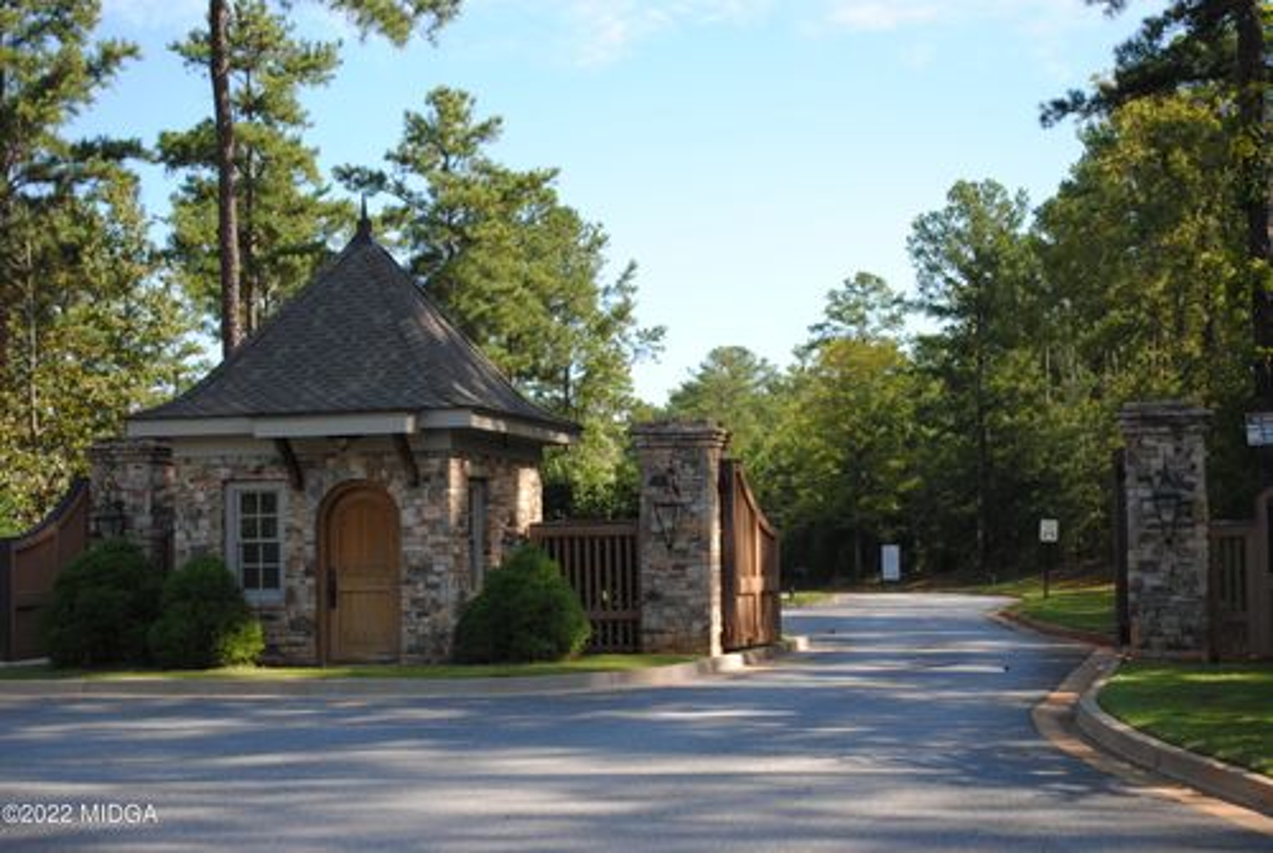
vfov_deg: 23.9
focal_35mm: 57
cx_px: 636
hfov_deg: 35.0
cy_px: 426
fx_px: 2019
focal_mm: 38
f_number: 5.3
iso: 100
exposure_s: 1/200
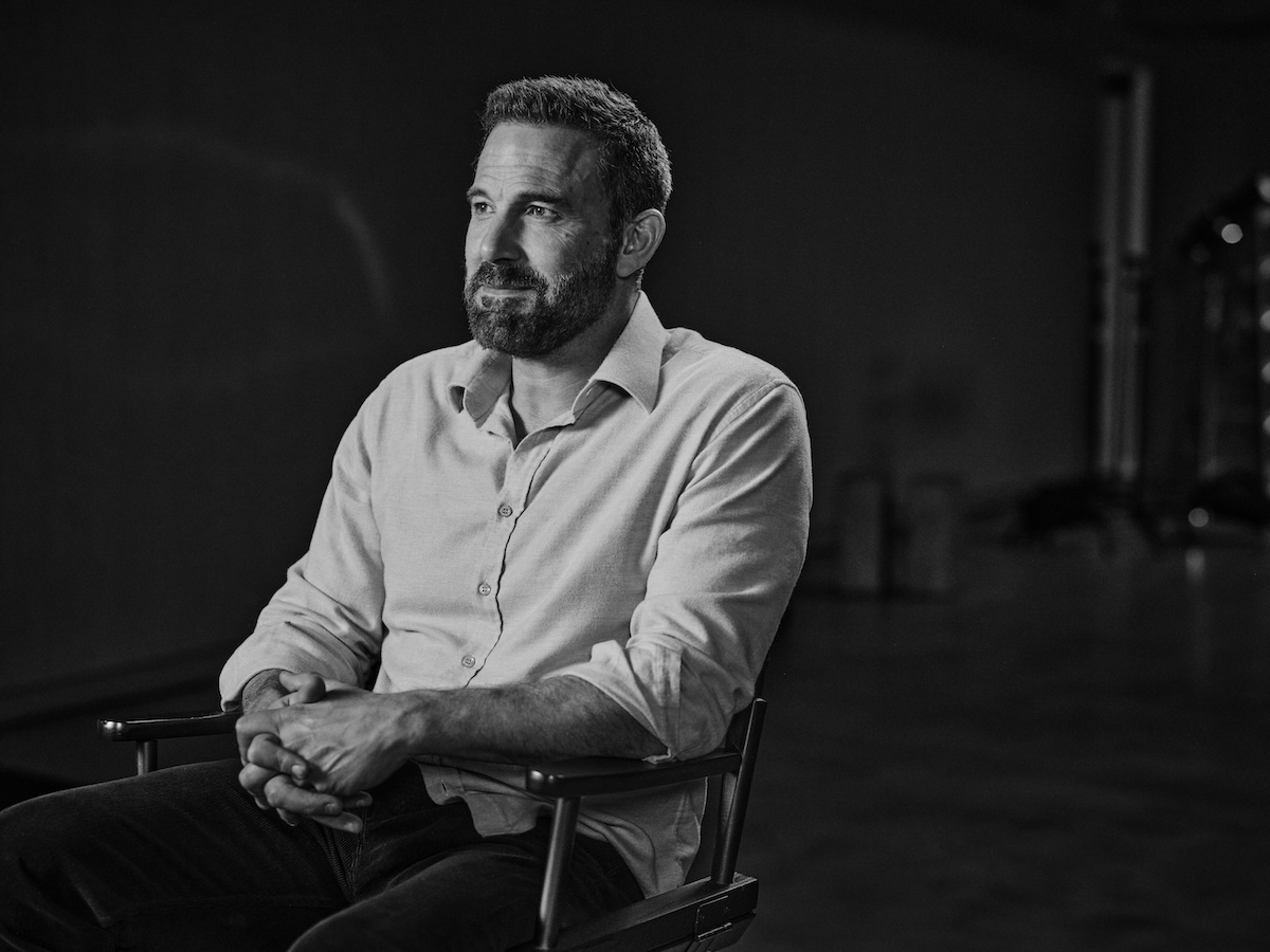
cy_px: 476
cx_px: 635
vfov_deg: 23.3
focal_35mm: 63
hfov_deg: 30.7
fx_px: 2311
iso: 1600
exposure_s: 1/125
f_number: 3.2
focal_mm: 80
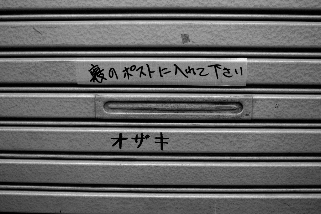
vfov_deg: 32.6
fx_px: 365
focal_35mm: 41
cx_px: 160
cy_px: 107
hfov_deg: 47.4
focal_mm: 24.2
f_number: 3.2
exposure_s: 1/60
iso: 800
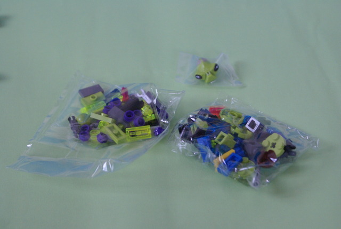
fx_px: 996
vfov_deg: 13.1
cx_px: 170
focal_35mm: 105
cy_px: 114
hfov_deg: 19.4
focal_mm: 70
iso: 800
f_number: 5.6
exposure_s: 1/25
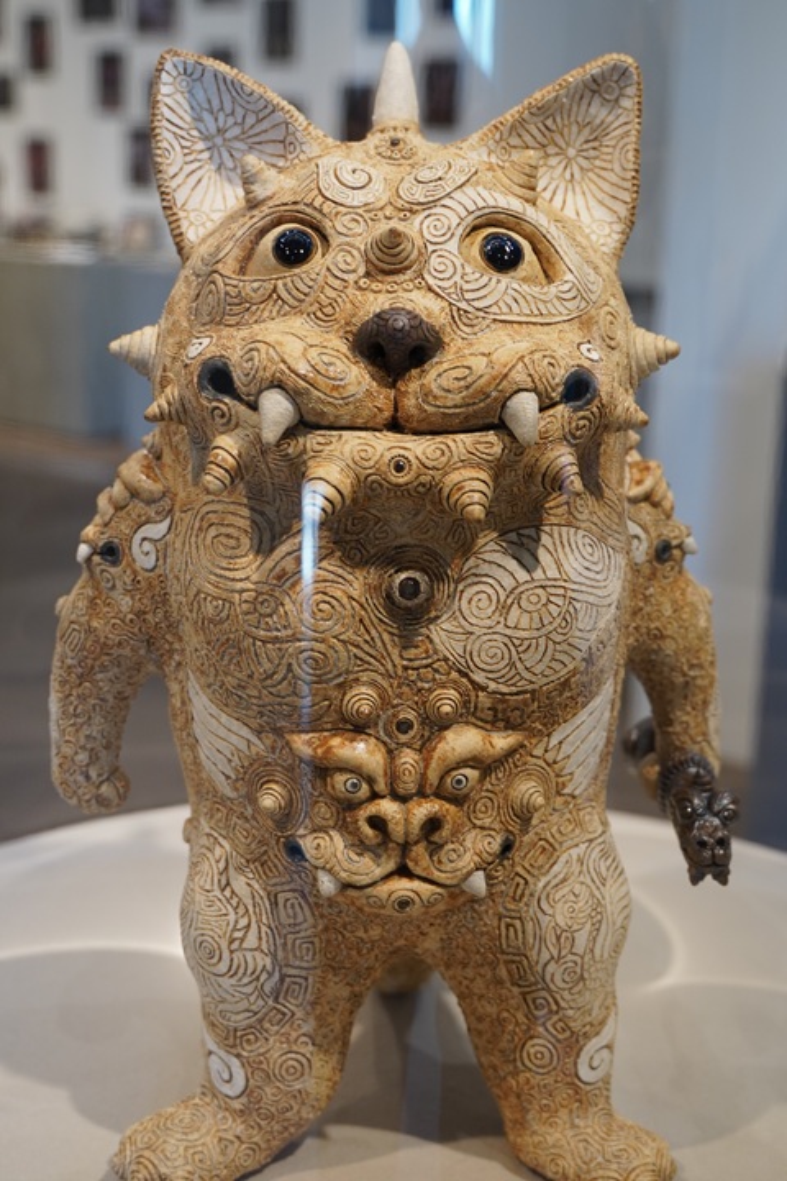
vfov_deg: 38.9
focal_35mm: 51
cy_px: 590
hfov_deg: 26.5
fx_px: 1672
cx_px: 394
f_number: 2.8
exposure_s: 1/60
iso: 400
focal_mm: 34
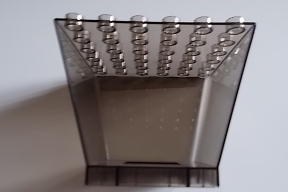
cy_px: 98
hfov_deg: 51.9
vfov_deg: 35.9
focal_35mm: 37
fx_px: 296
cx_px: 151
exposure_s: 1/8
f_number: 3.4
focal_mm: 5.3
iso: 200
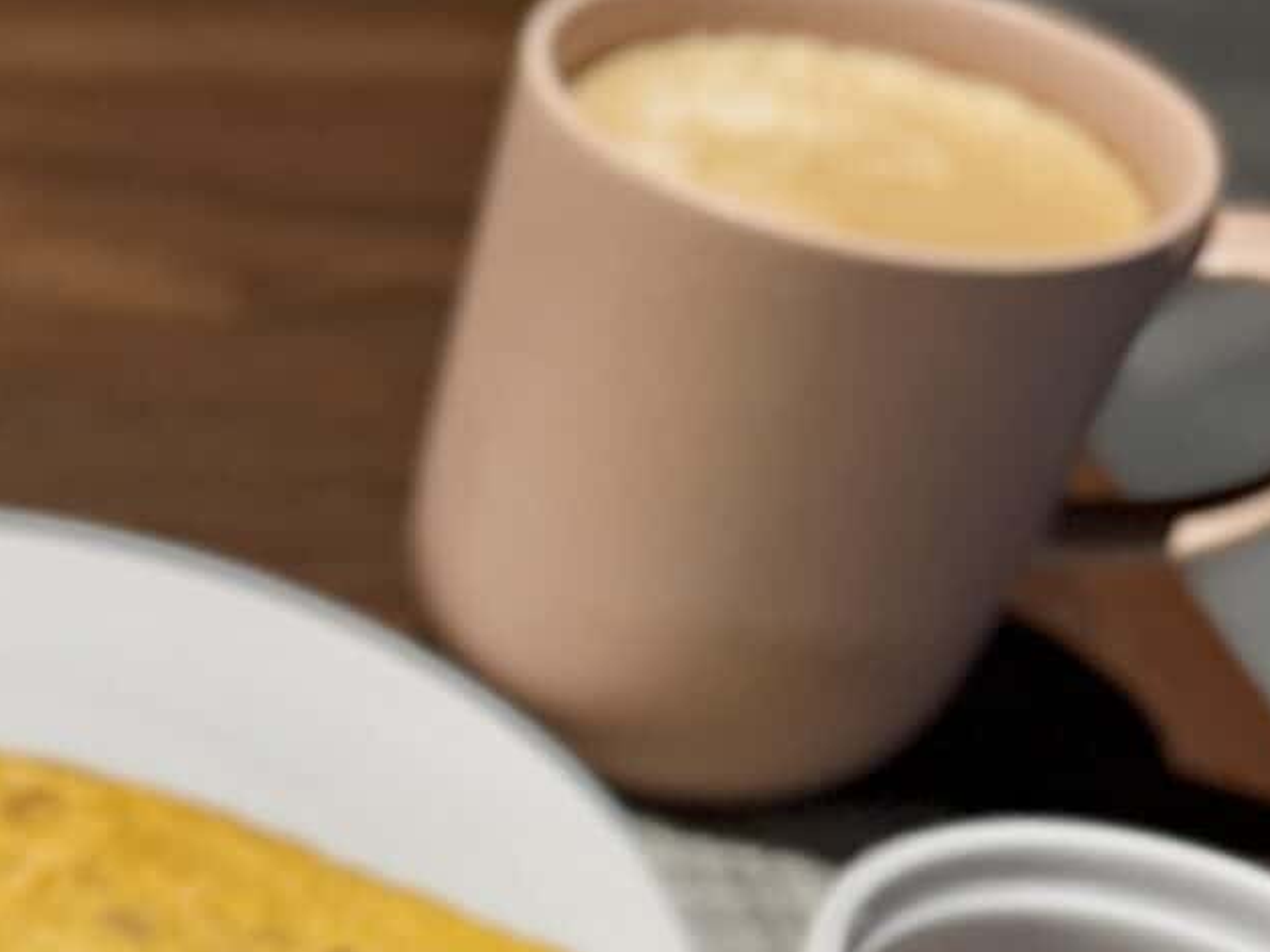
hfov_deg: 17.1
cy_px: 1535
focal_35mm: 98
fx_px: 3595
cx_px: -881
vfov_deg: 13.9
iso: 64
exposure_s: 1/120
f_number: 1.78
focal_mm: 6.76
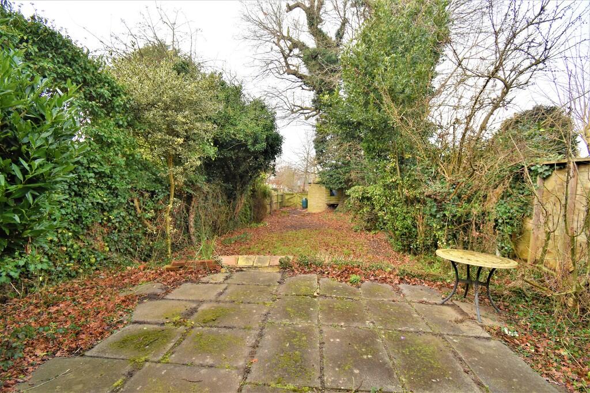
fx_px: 246
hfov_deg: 100.4
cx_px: 295
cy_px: 196
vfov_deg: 77.3
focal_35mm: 15
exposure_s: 1/125
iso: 180
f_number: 5.6
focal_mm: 10
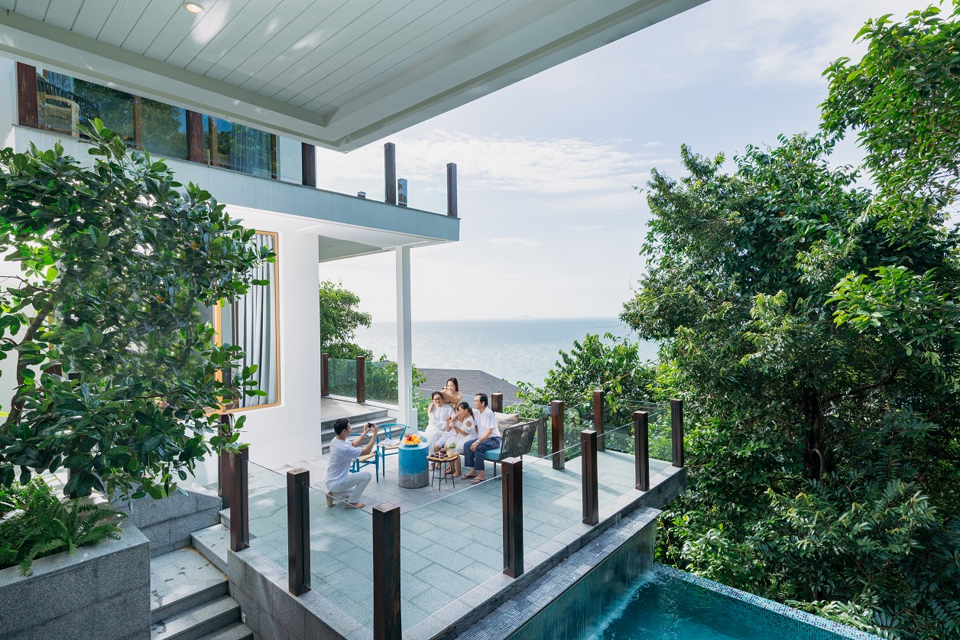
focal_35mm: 18
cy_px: 320
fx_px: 480
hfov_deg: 90.0
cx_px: 480
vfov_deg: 67.4
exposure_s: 1/160
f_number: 10
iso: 64
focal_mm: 18
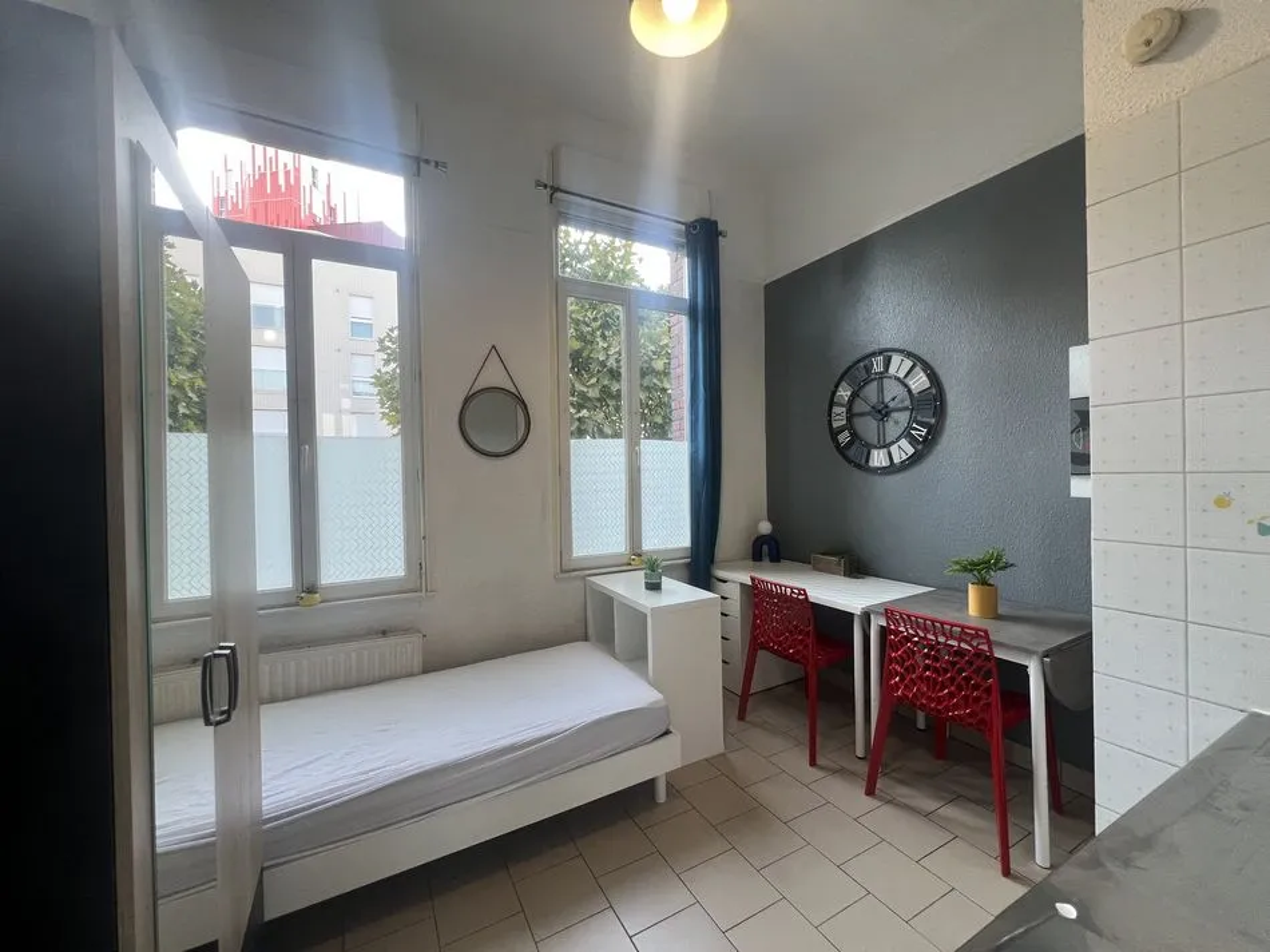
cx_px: 635
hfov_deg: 106.2
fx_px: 477
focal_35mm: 13
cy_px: 476
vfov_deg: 89.9
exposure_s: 1/99
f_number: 1.8
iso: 100
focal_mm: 1.57
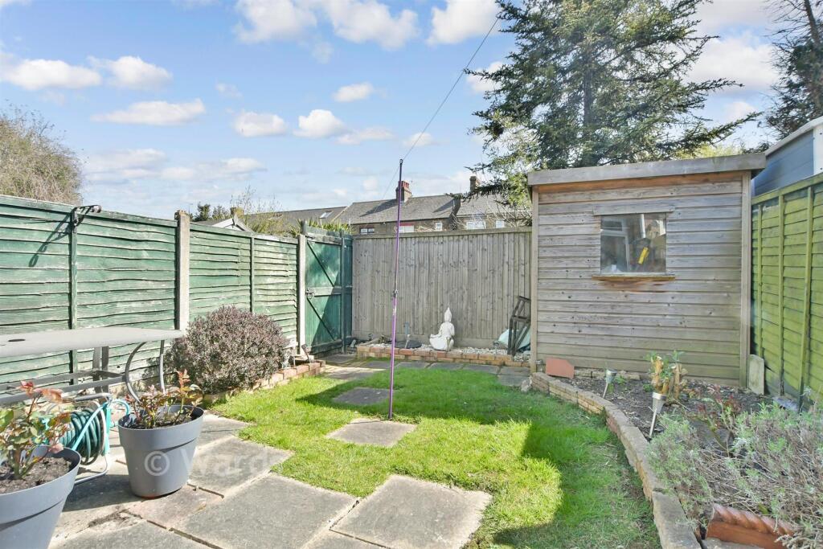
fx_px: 343
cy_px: 274
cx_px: 412
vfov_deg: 77.3
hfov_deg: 100.4
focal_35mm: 15
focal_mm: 10
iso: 1600
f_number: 11
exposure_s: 1/500
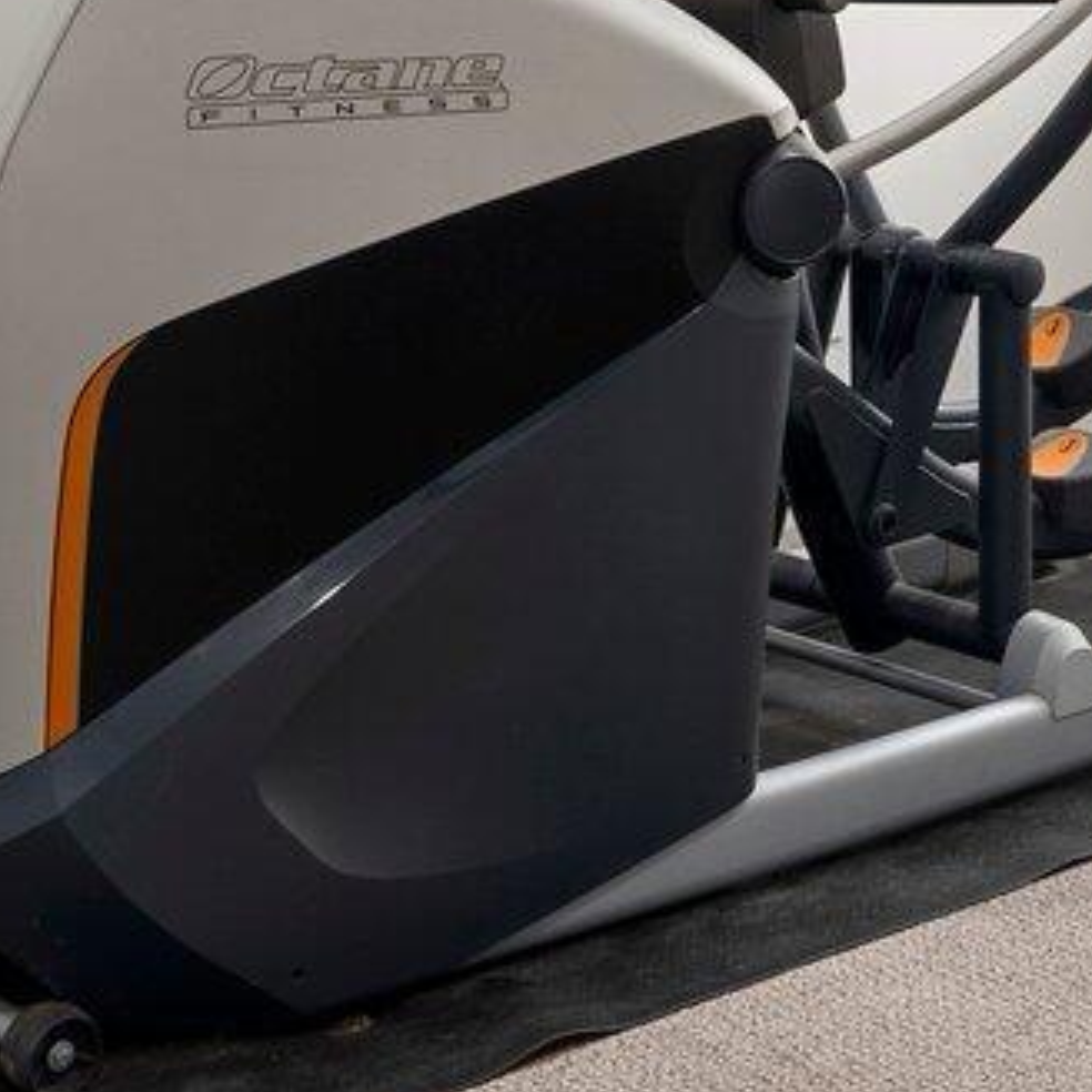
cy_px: -281
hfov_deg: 19.3
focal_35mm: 88
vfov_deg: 18.6
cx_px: 1035
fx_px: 3128
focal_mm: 16.5
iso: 320
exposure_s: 1/4
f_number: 8
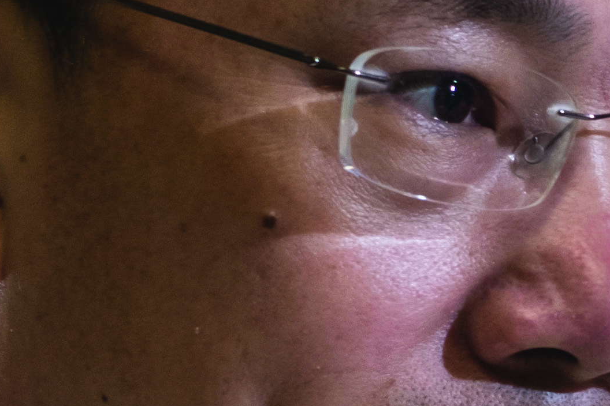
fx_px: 5100
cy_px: 497
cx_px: 1134
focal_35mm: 301
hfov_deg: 6.7
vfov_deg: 4.6
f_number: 5.6
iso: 400
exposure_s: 1/20
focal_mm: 35
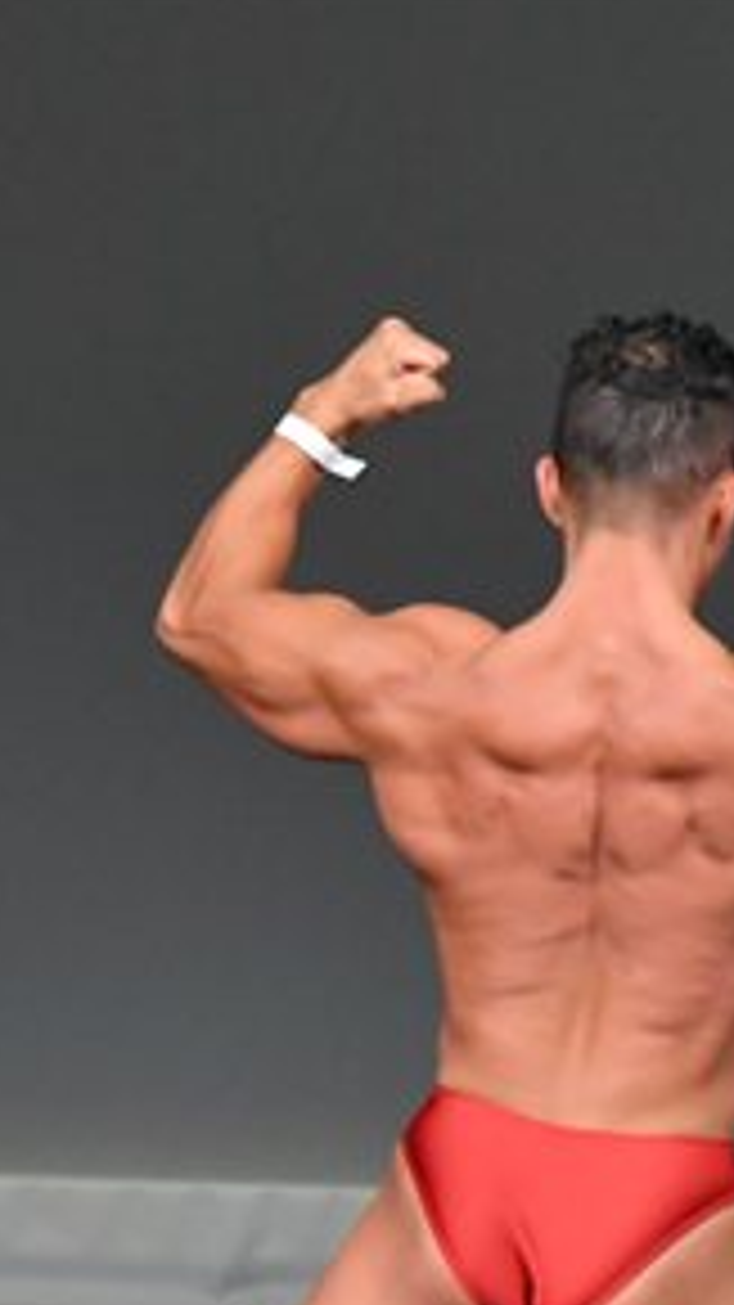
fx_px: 36282
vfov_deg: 2.1
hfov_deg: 1.2
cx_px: 556
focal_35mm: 1048
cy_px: 1130
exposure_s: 1/400
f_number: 5.6
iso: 4000
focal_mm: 250
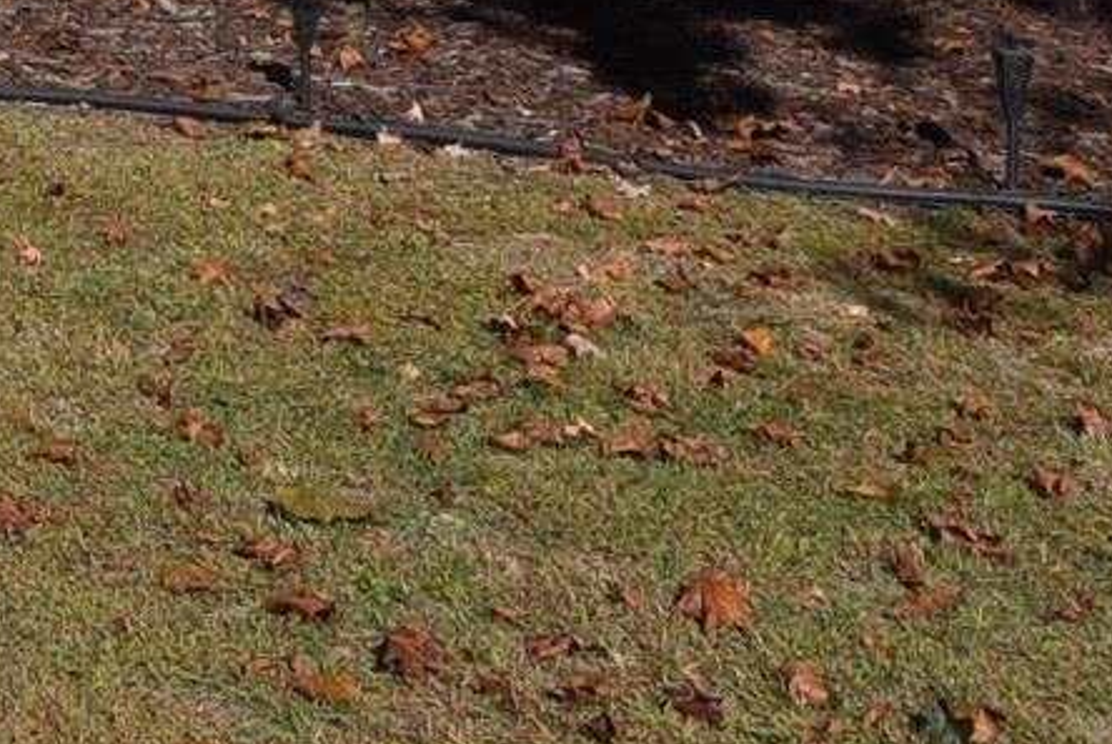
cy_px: -1055
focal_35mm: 101
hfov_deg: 17.1
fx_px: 3123
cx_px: -809
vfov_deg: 11.3
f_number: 10
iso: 200
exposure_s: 1/400
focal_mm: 10
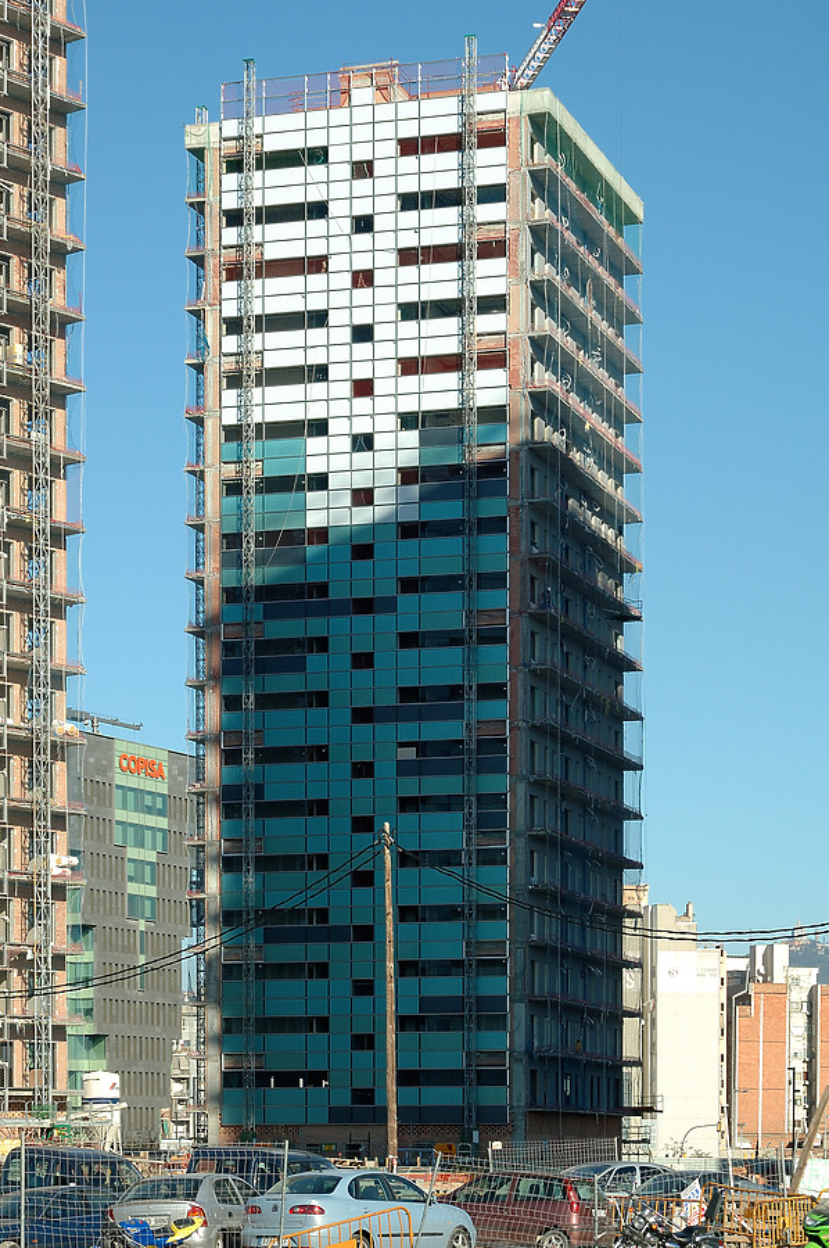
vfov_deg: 23.4
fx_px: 3012
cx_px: 414
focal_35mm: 87
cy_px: 624
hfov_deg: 15.7
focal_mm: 58
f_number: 9
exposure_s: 1/320
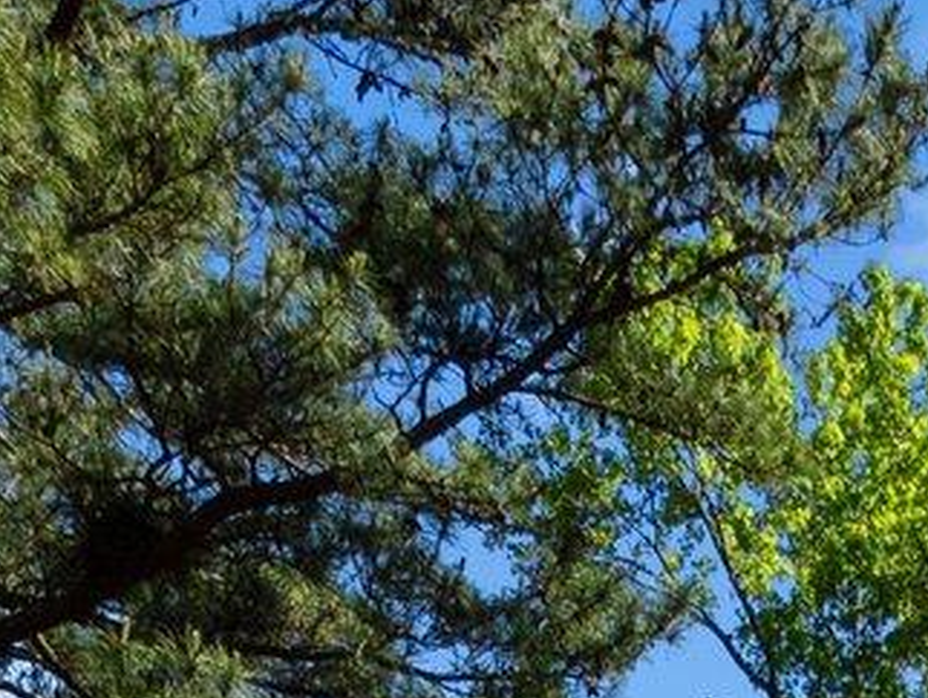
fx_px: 2388
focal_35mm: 89
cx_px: 827
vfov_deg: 10.6
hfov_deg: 21.5
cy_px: 2183
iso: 200
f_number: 6.3
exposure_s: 1/1000
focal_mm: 7
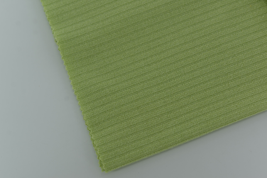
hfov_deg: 39.6
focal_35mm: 50
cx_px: 134
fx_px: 371
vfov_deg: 27.0
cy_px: 89
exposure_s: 1/320
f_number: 3.5
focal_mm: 50
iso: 100
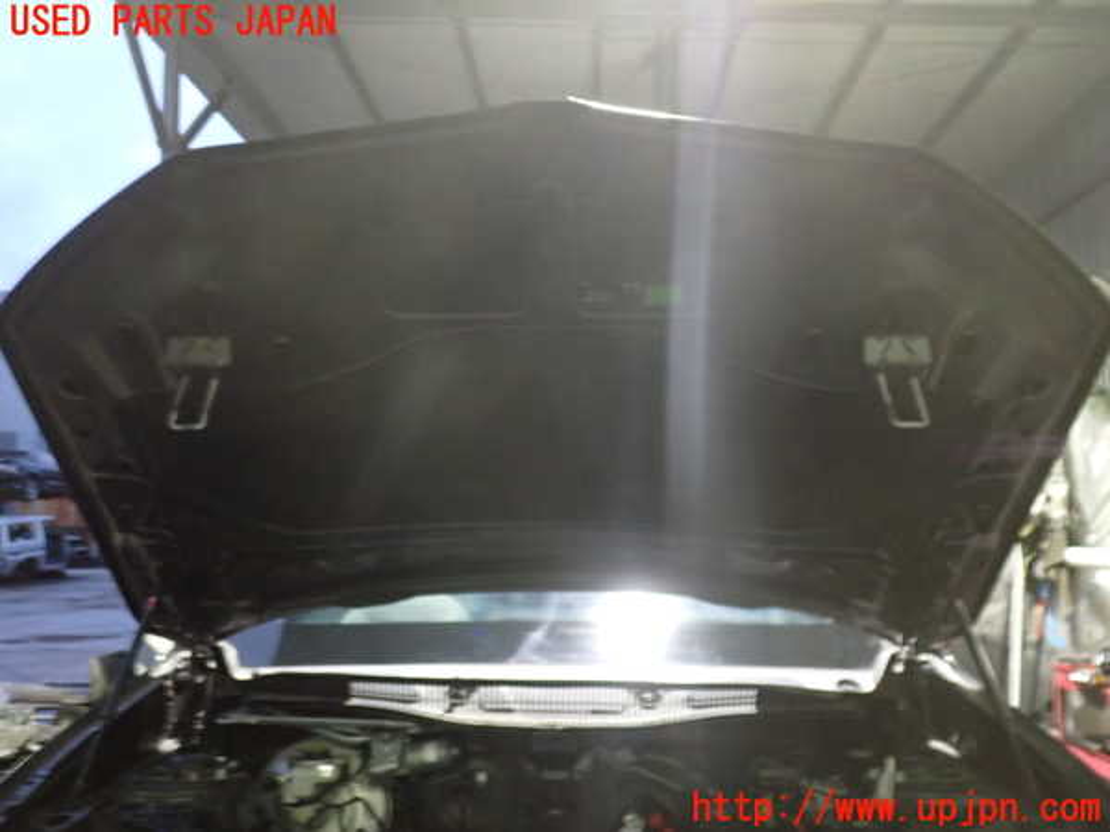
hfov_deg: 60.0
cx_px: 555
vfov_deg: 46.8
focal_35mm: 30
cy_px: 416
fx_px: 962
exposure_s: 1/10
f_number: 2.3
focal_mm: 5.4
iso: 800
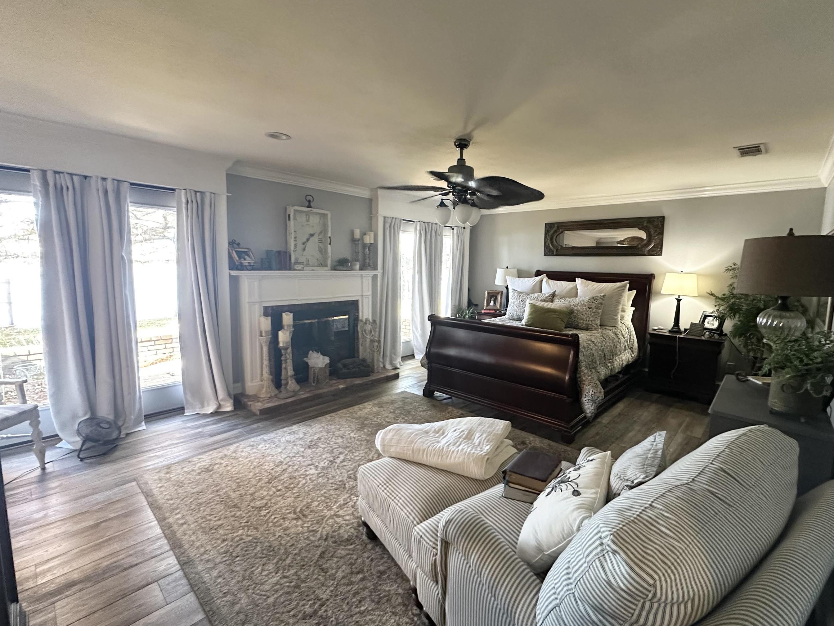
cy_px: 306
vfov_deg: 78.1
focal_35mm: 16
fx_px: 385
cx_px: 455
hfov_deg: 94.2
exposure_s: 1/60
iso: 640
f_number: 2.2
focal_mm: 2.22
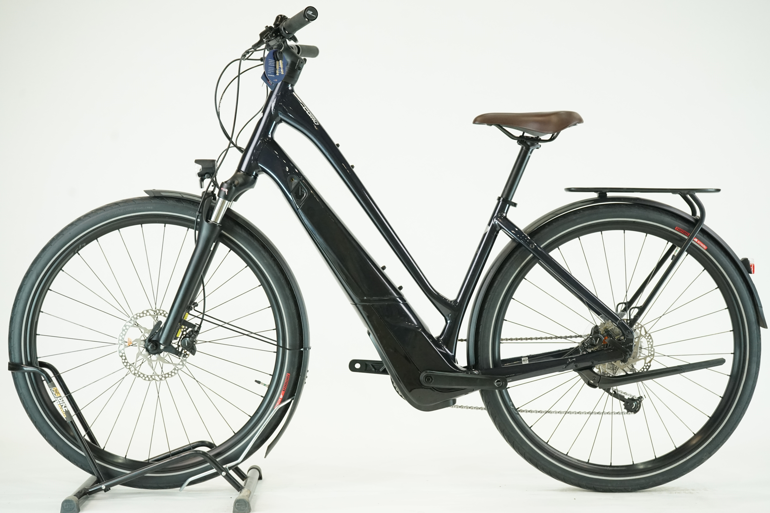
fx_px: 1176
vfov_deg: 24.6
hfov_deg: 36.2
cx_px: 385
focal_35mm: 55
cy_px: 256
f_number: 6.3
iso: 2500
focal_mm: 55
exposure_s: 1/200
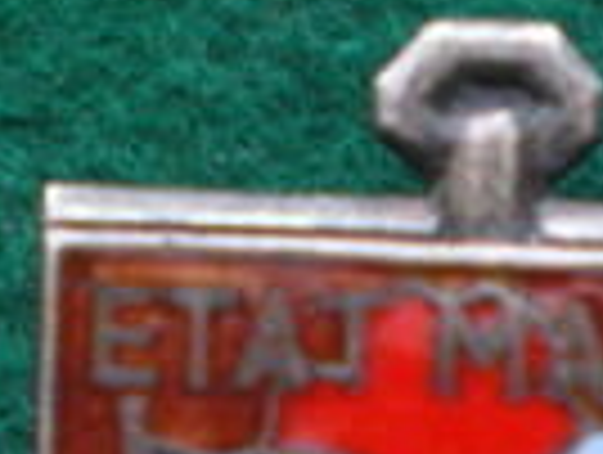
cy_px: 737
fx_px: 2373
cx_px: 495
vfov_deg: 10.5
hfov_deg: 14.4
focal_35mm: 136
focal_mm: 6.3
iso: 400
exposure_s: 1/13
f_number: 3.1
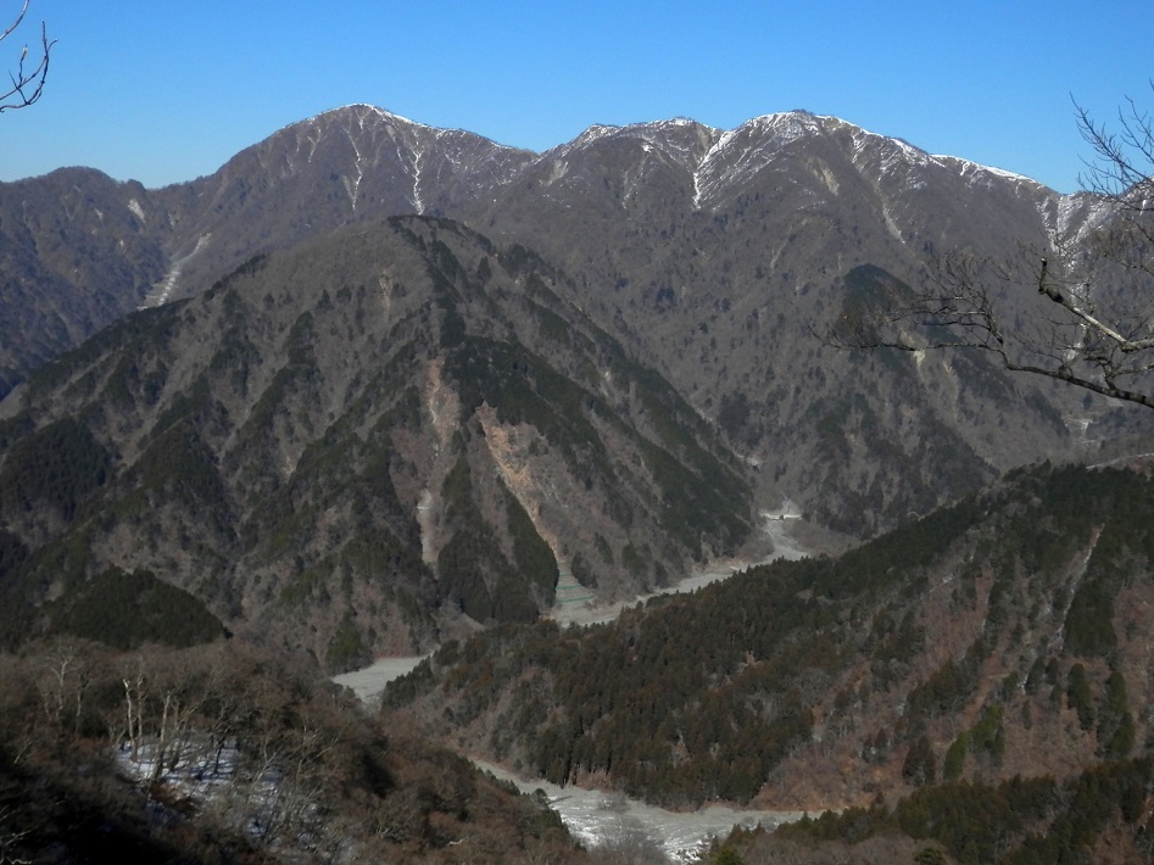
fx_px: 1333
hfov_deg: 46.8
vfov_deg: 36.0
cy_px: 428
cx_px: 593
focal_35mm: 40
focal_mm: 6.6
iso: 80
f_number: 10.1
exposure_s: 1/250
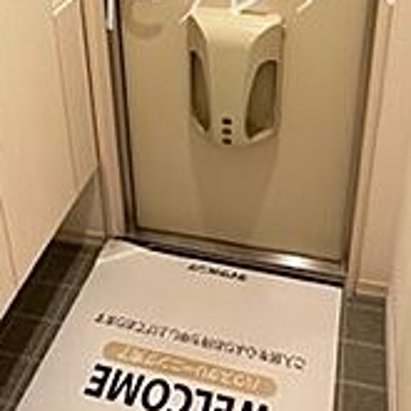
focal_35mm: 45
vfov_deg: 33.9
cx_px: 232
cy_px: -10
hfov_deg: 37.5
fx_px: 604
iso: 320
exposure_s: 1/61
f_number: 2.2
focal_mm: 2.22
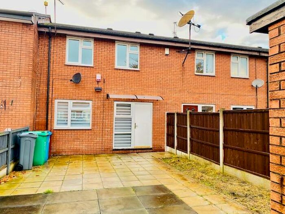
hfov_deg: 67.3
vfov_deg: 53.1
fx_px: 214
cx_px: 142
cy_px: 107
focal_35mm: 26
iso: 50
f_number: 1.8
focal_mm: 4.25
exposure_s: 1/121
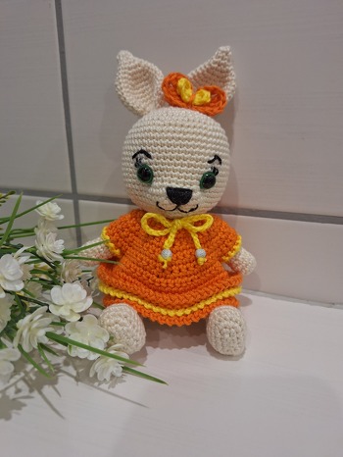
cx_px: 172
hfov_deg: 58.9
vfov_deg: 73.9
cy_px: 228
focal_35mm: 23
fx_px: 304
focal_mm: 5.54
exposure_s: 1/50
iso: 100
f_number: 1.8
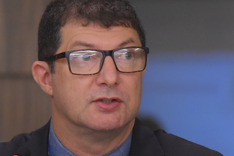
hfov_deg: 3.6
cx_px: 84
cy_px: 123
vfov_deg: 2.4
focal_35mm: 573
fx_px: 3724
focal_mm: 200
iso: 8000
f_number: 2.8
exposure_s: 1/125
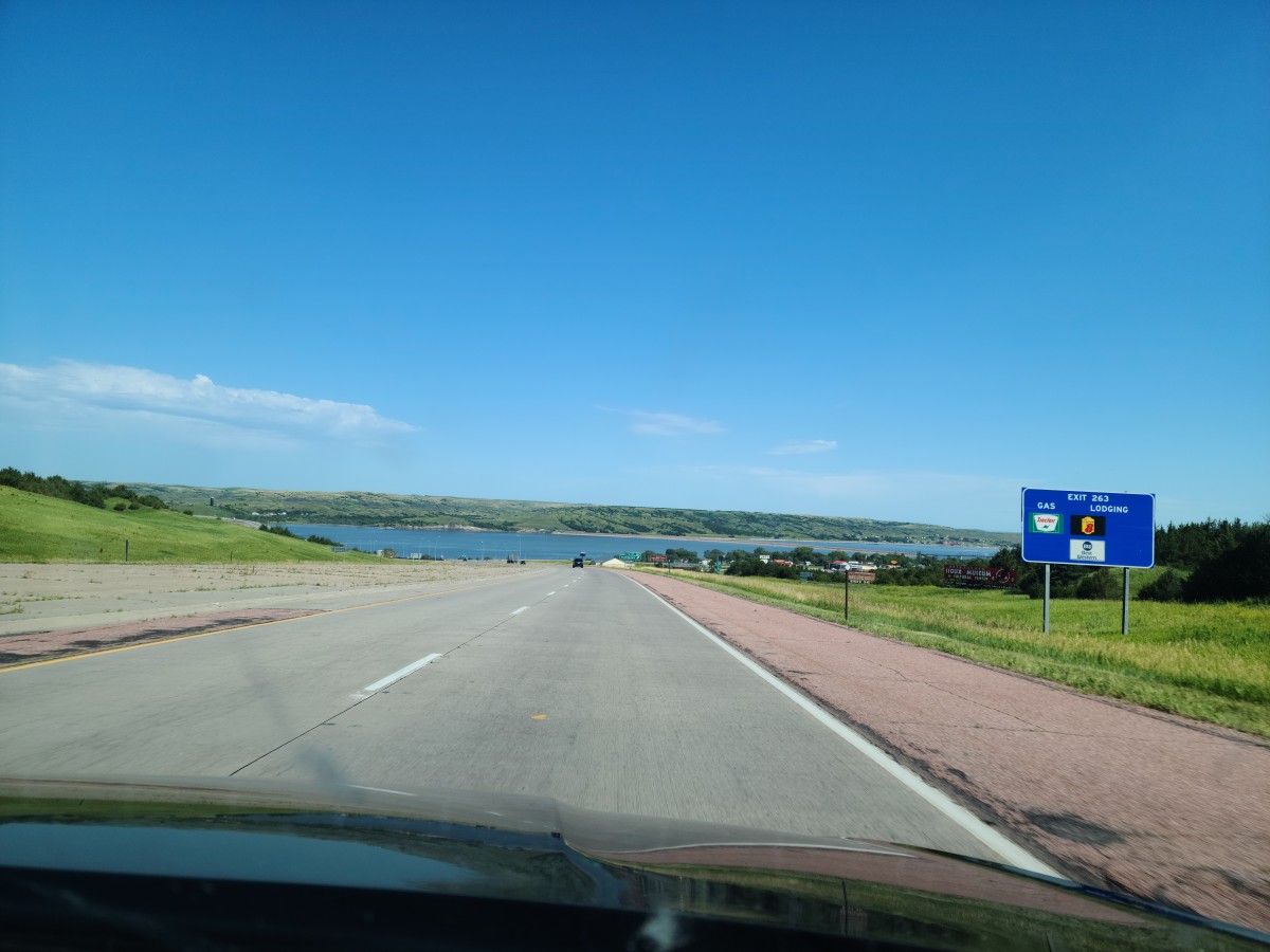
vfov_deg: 49.7
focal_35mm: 28
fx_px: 1027
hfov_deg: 63.4
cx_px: 635
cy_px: 476
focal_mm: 5.9
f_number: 2
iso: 25
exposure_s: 1/760
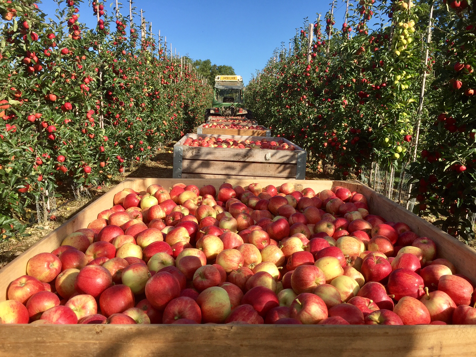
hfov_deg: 61.7
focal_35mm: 29
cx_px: 238
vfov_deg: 48.2
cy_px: 178
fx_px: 399
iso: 32
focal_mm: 4.15
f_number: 2.2
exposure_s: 1/1319
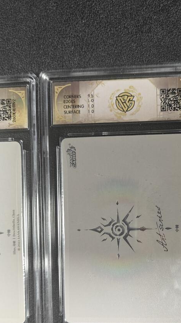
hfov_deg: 26.8
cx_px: 133
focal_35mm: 44
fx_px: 375
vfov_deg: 46.1
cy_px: 196
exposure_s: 1/50
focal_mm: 5.59
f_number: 1.8
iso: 200
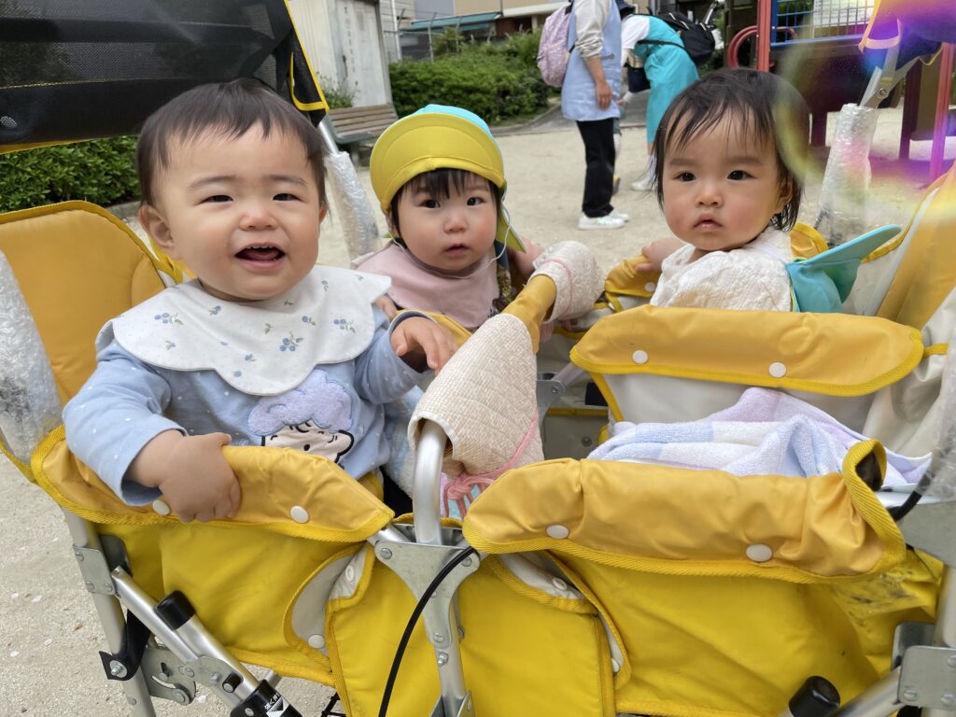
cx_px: 478
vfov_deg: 53.1
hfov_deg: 67.3
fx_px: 718
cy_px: 358
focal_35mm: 26
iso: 32
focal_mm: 4.2
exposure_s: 1/1103
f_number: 1.6
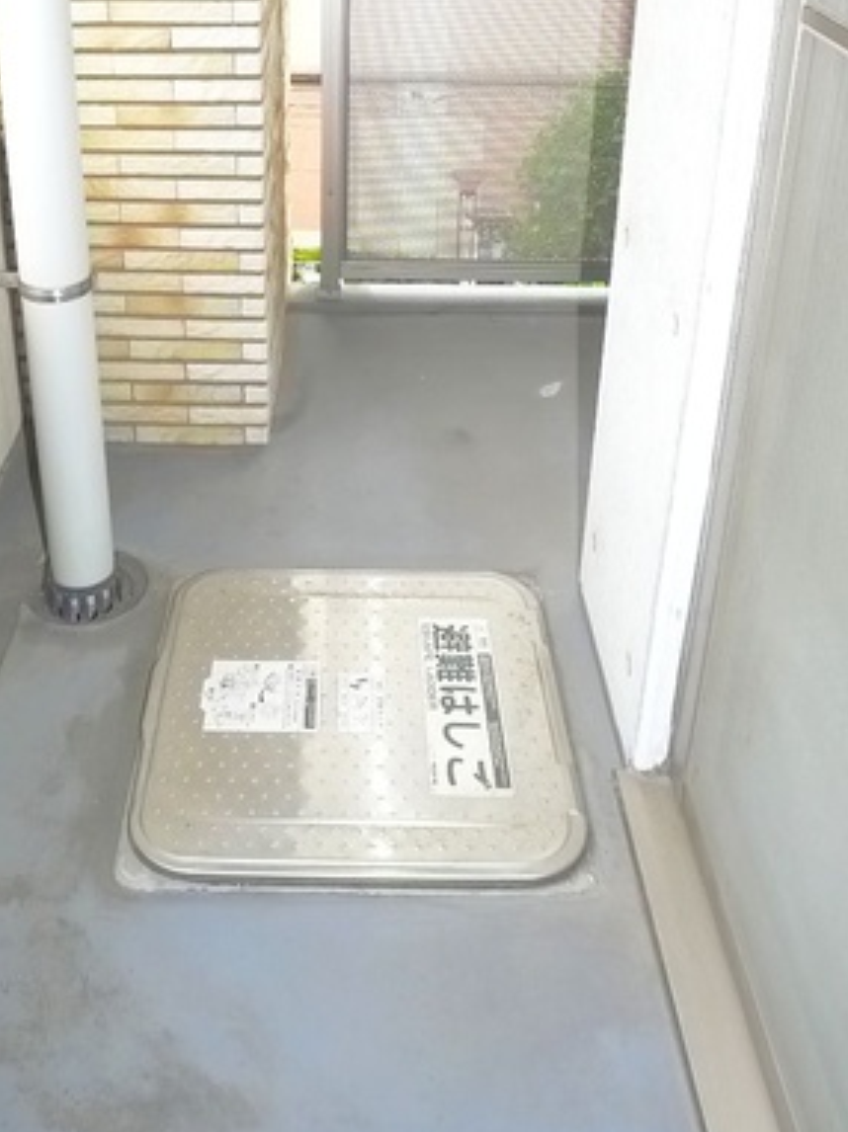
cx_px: 322
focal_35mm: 44
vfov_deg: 40.9
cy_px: 204
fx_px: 1439
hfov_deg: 32.7
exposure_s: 1/200
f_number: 2.8
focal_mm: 5.1
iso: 400
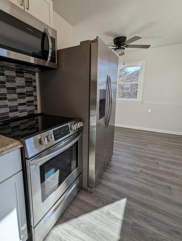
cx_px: 74
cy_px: 113
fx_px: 112
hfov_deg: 77.4
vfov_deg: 94.3
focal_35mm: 16
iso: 47
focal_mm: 1.95
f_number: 2.2
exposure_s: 1/296
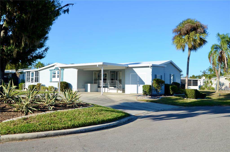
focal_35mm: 36
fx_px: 229
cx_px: 115
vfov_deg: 36.7
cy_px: 76
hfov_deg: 53.2
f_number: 8
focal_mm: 24
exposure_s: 1/250
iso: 100
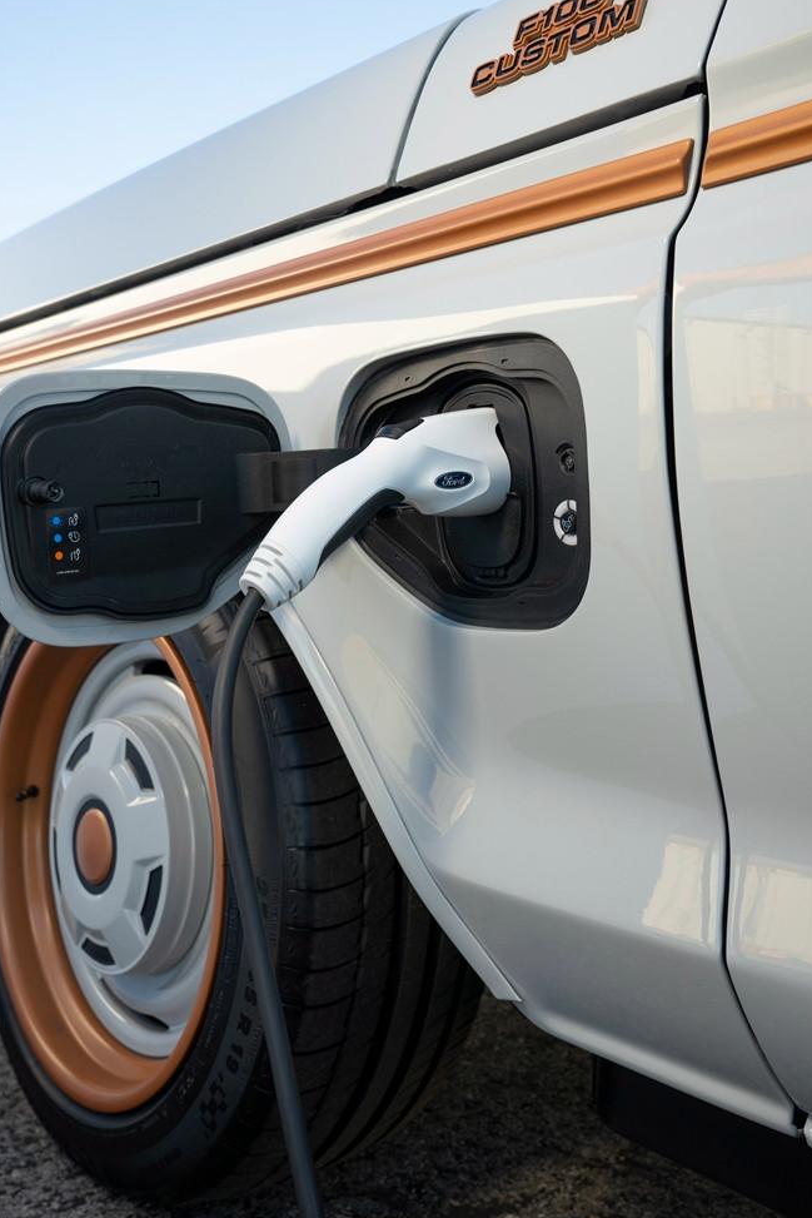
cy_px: 612
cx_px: 414
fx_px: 1251
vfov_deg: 51.9
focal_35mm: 37
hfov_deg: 36.0
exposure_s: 1/250
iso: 400
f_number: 6.3
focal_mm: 36
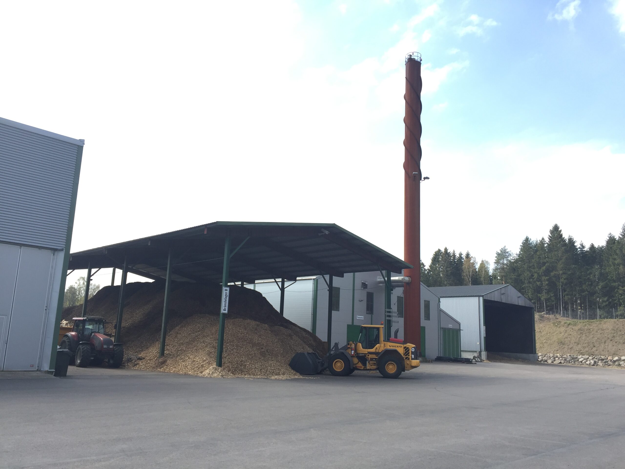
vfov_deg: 48.2
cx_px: 312
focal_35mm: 29
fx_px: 524
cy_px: 234
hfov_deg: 61.7
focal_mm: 4.15
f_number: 2.2
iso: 32
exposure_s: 1/694
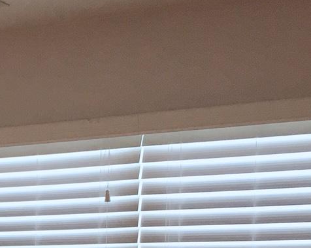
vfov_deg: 12.4
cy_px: 322
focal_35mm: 120
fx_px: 1104
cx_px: -172
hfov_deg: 14.8
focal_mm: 4.15
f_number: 2.2
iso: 25
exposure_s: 1/33
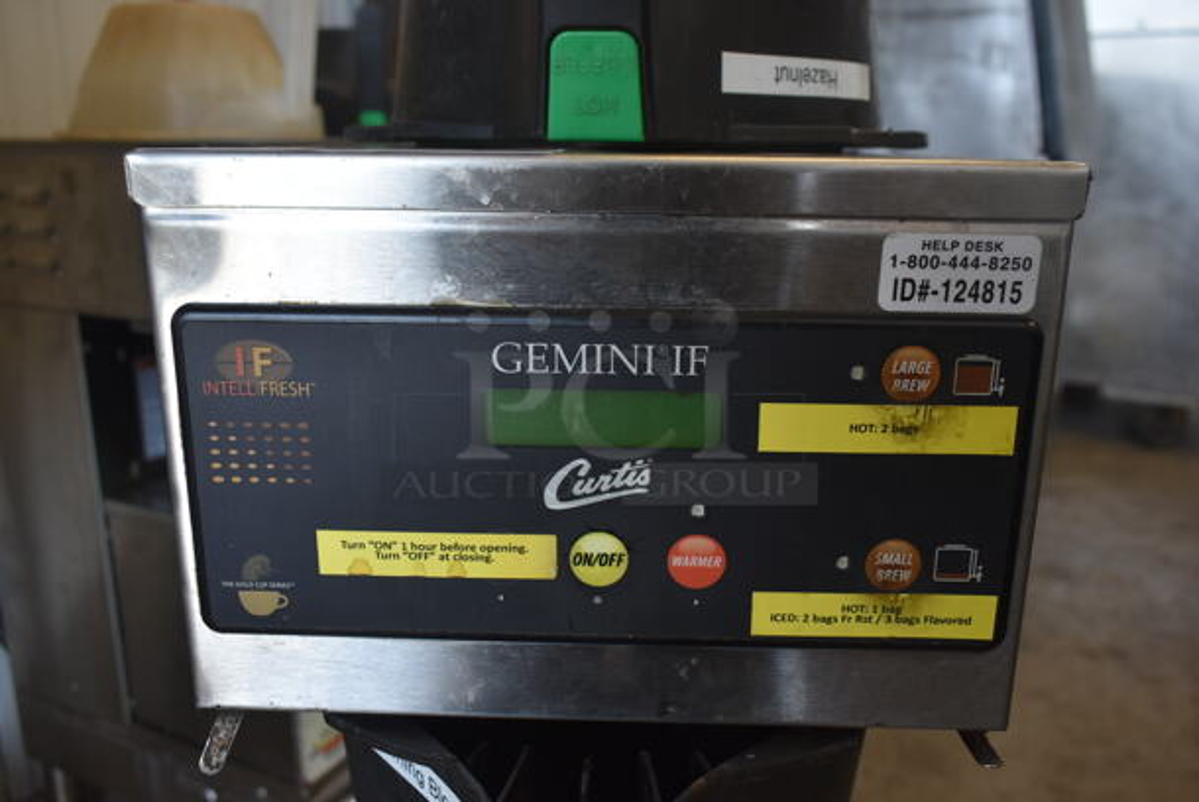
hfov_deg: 61.9
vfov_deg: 43.7
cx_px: 600
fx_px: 1000
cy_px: 401
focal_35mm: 30
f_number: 5.6
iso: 400
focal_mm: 20
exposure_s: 1/60
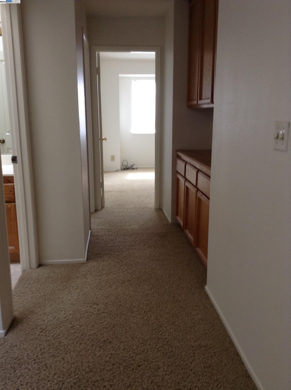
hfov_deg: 42.8
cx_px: 146
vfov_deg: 55.4
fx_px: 371
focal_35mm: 33
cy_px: 195
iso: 64
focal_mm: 3.3
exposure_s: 1/24
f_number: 2.4
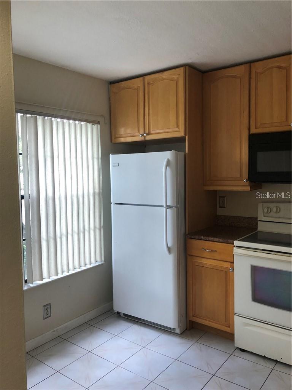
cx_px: 146
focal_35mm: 28
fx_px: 315
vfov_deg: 63.4
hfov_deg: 49.7
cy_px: 195
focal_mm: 4
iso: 40
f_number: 1.8
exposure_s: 1/24
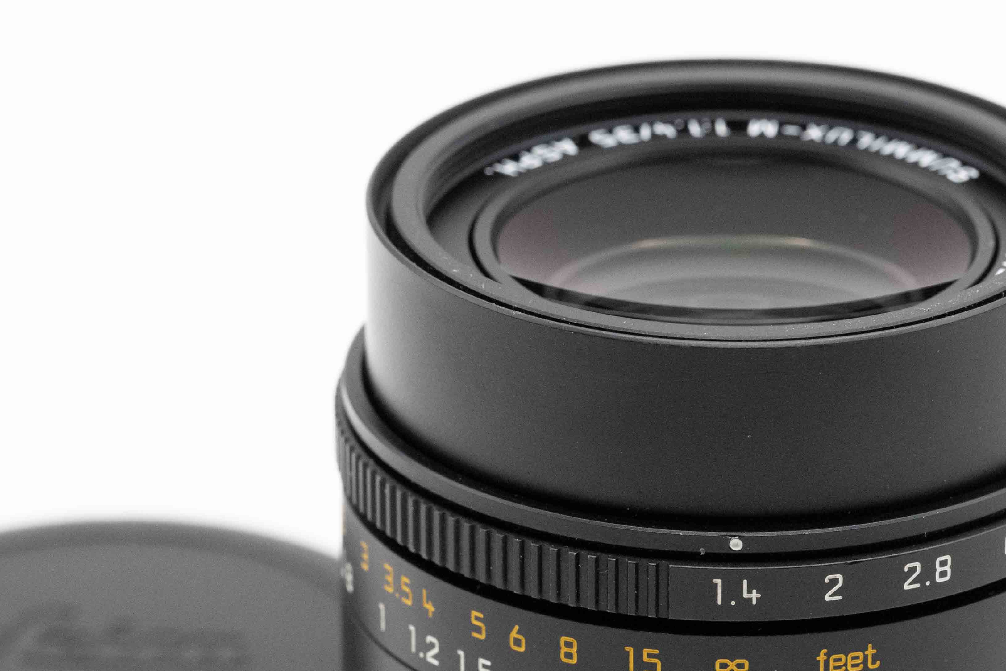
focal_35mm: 231
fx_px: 6457
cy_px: 582
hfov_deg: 8.9
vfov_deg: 5.9
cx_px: 758
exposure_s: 1/400
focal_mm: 90
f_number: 9
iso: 3200
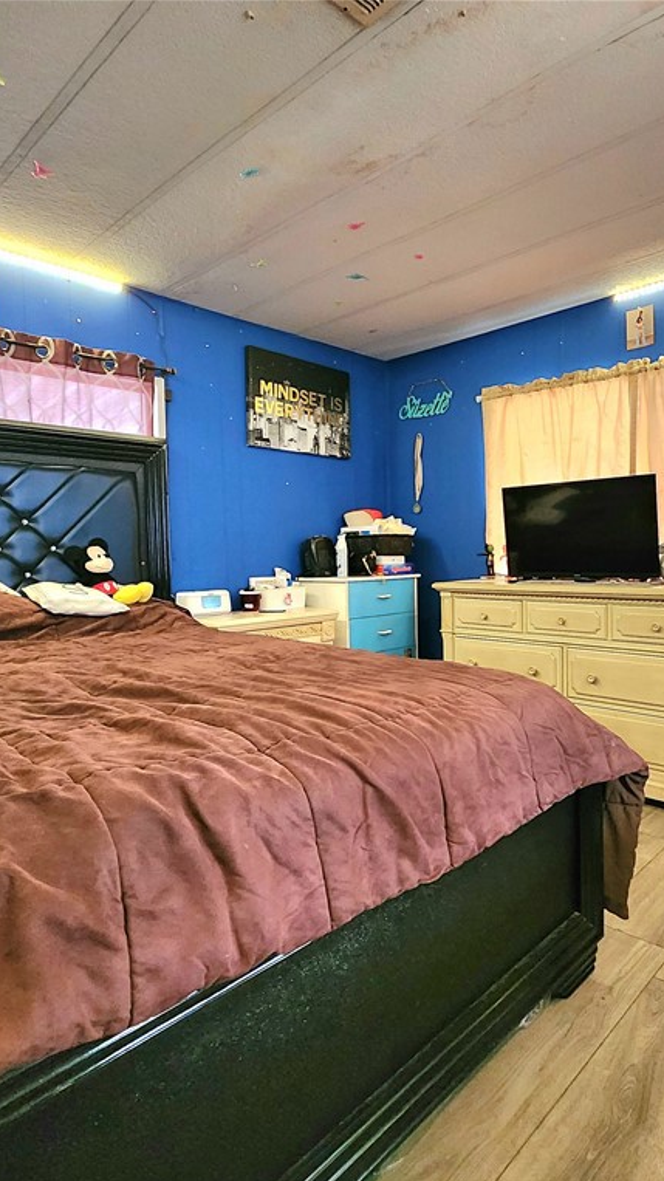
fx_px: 595
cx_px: 382
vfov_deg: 89.6
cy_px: 593
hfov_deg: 58.1
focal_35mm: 19
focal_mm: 2.2
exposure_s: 1/25
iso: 800
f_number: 2.2
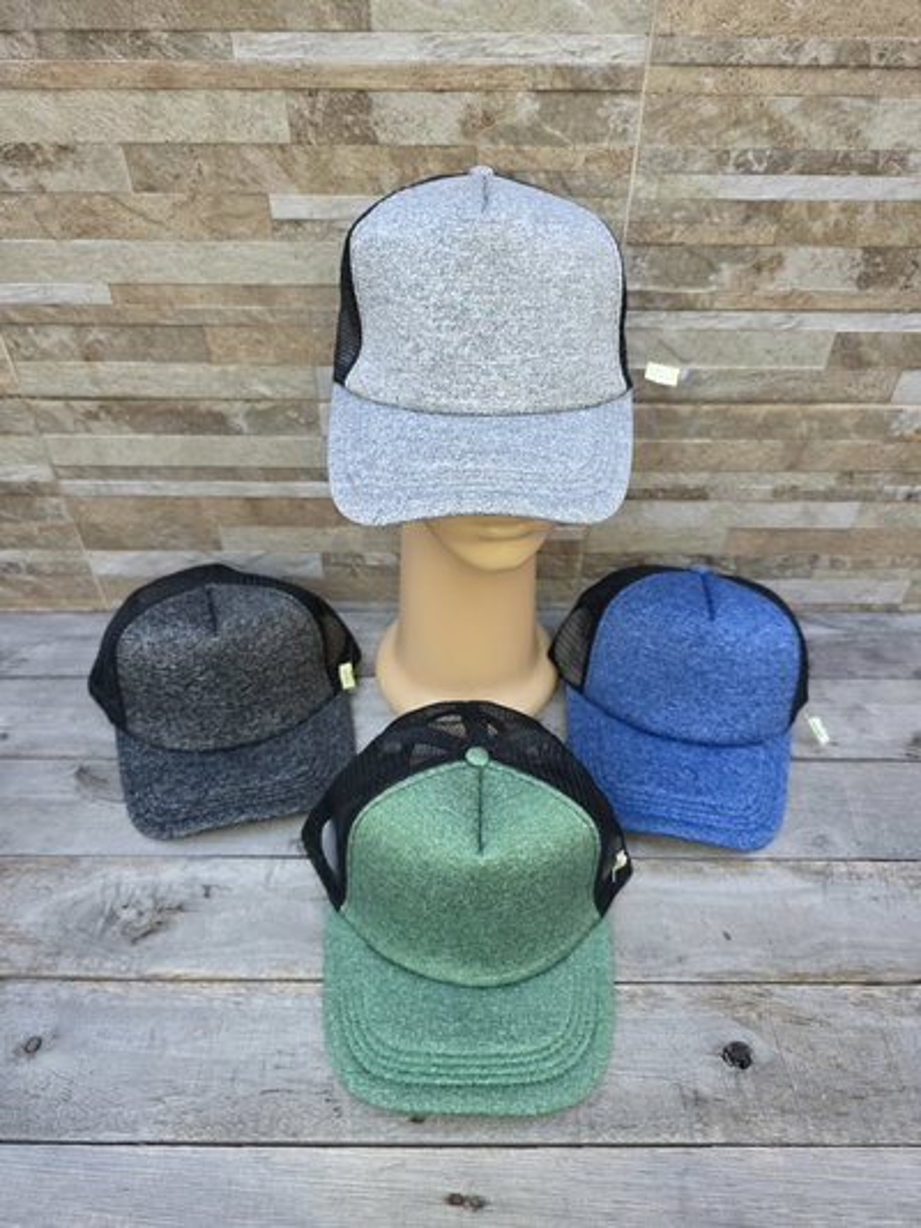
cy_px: 614
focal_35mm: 23
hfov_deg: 58.9
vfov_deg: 73.9
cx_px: 460
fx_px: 816
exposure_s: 1/120
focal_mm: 6.3
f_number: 1.7
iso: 640
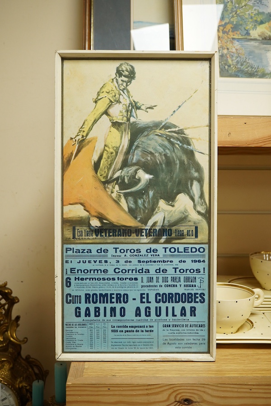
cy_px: 203
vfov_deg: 43.6
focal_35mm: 45
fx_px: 508
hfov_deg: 29.9
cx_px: 136
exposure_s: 1/125
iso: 1250
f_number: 8
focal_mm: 30
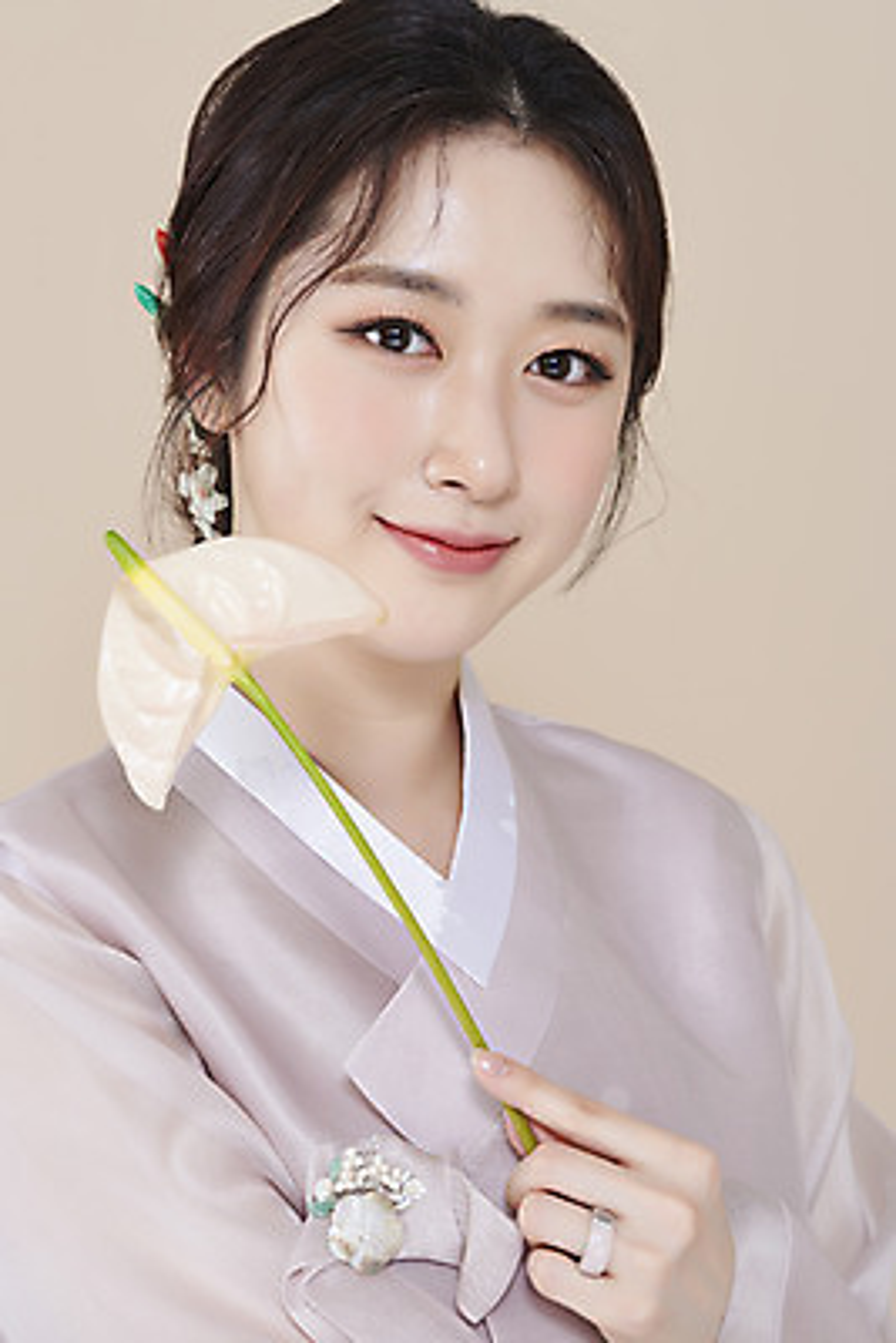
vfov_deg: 19.4
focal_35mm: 105
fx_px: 3916
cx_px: 448
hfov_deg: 13.1
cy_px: 672
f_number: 11
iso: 64
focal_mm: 105
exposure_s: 1/125
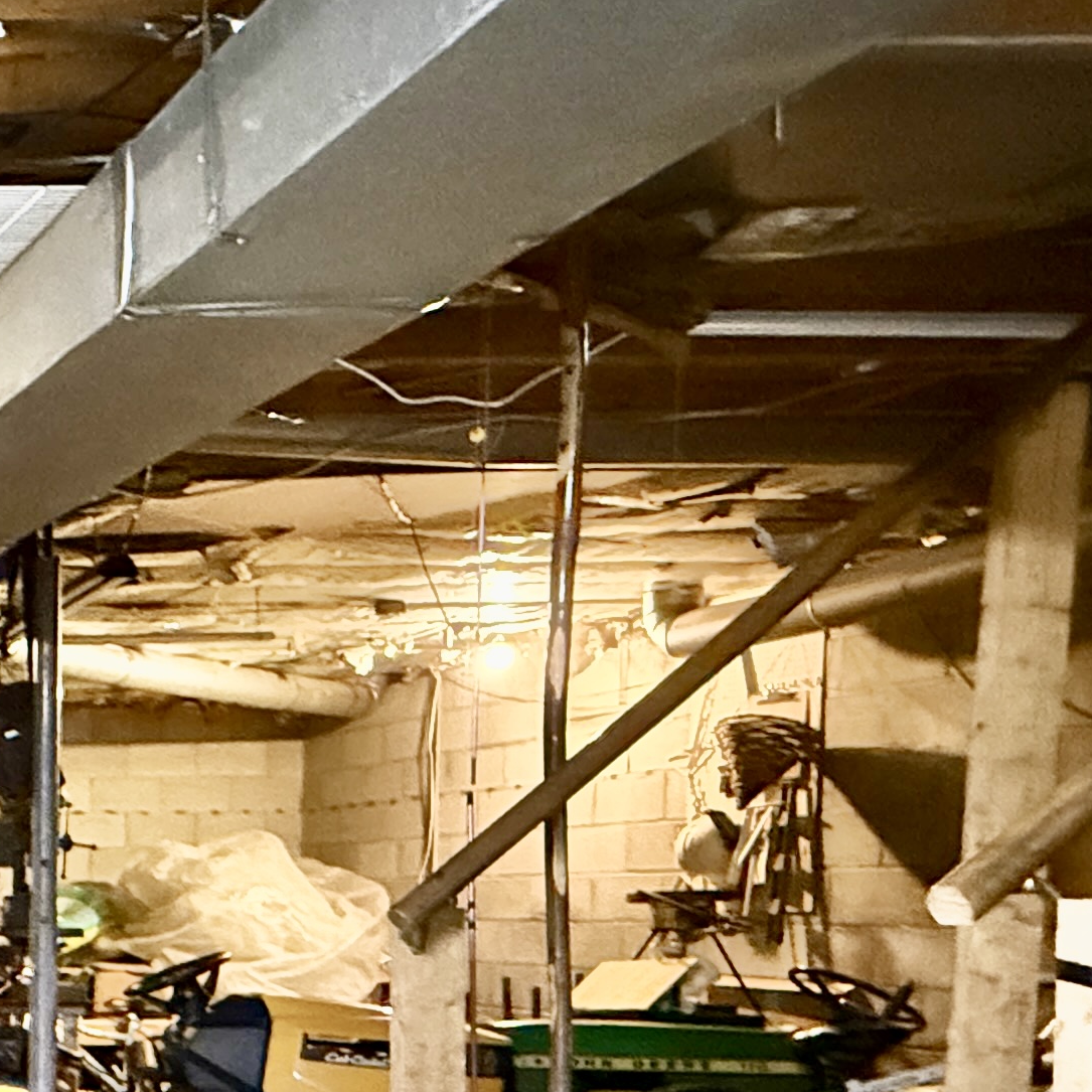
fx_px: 1642
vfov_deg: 34.7
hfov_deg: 25.9
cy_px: 987
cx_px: -593
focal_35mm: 46
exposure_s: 1/30
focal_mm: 2.22
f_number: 2.2
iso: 1250
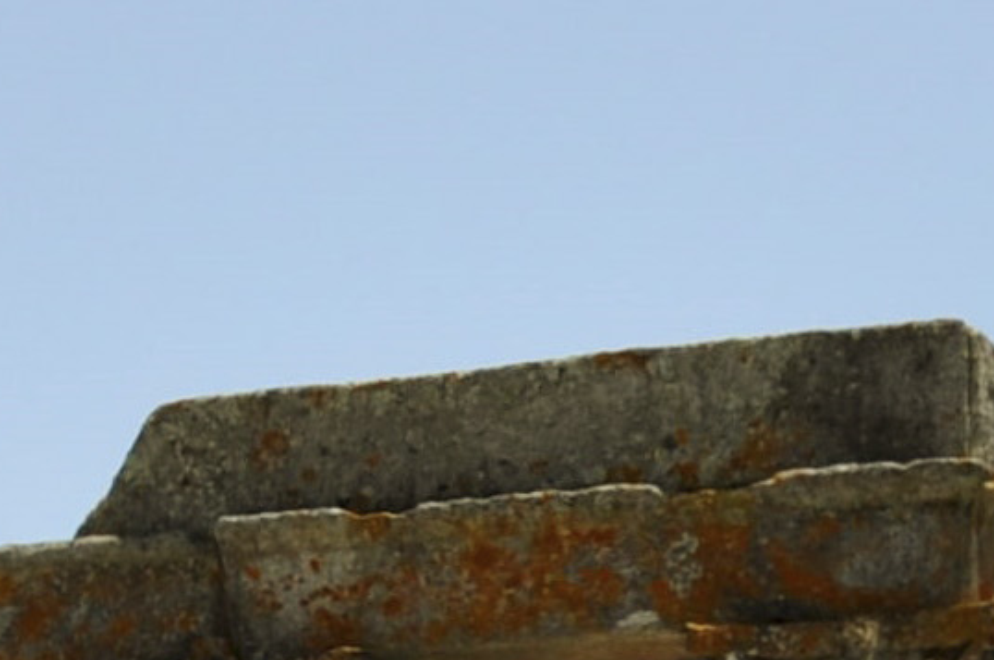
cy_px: 1412
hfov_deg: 5.5
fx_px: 9870
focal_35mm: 358
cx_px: -1511
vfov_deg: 3.8
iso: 200
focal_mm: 30
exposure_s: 1/400
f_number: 10
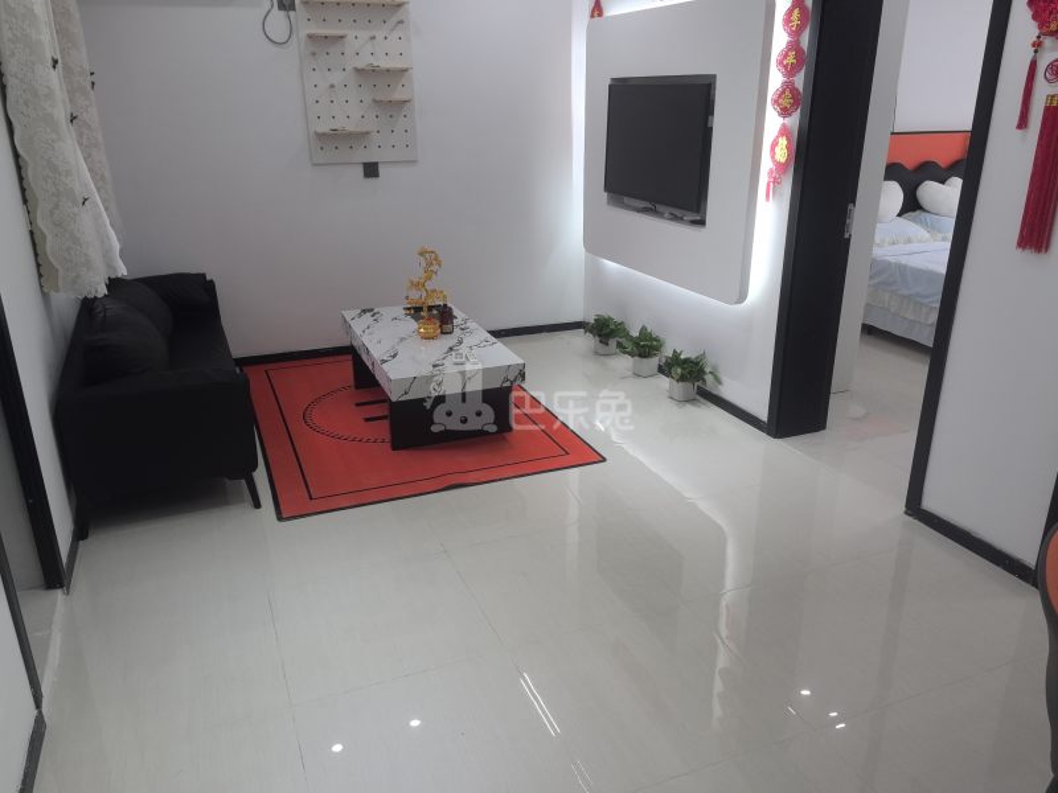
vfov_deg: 51.4
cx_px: 529
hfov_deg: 65.3
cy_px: 396
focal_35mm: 27
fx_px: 825
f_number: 2
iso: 54
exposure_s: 1/100
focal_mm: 5.75
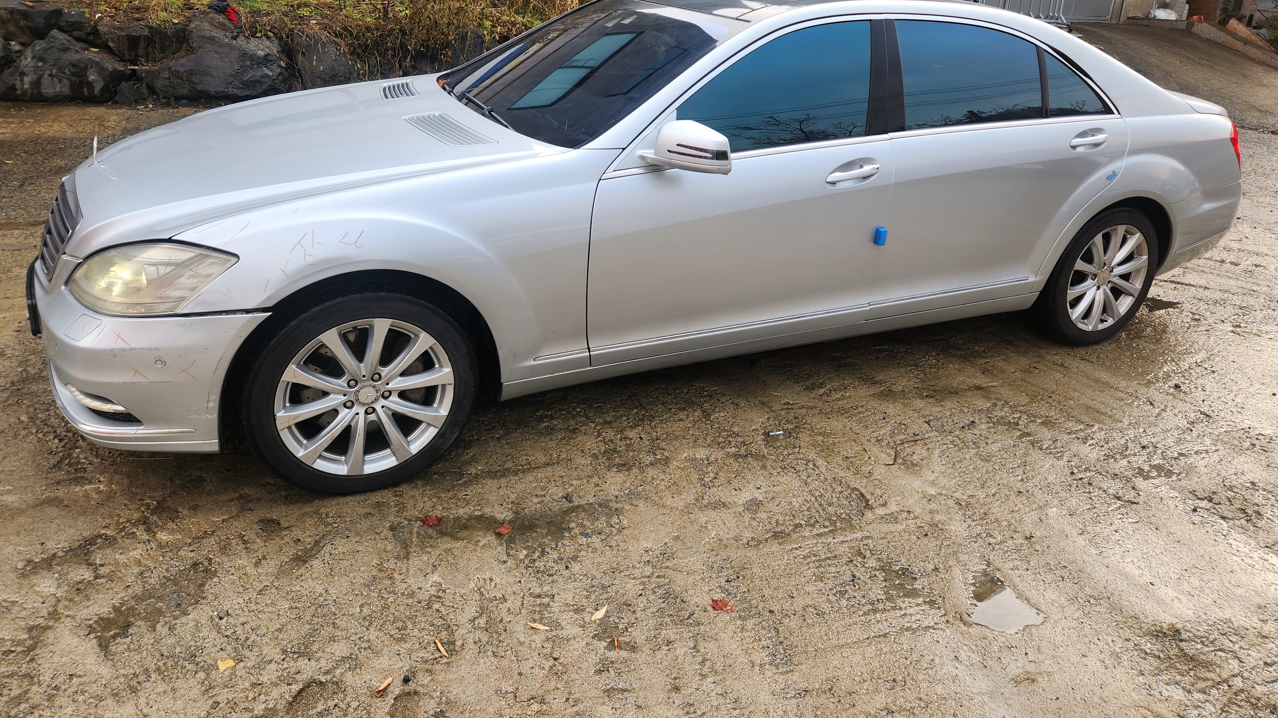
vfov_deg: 43.7
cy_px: 236
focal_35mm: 26
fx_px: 881
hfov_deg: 71.9
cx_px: 636
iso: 40
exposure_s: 1/180
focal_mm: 5.4
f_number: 1.8
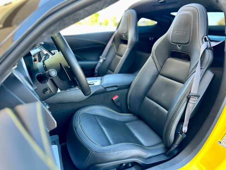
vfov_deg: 56.8
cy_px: 85
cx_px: 113
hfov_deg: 71.6
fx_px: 157
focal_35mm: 24
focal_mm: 6.86
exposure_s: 1/121
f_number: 1.78
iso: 160
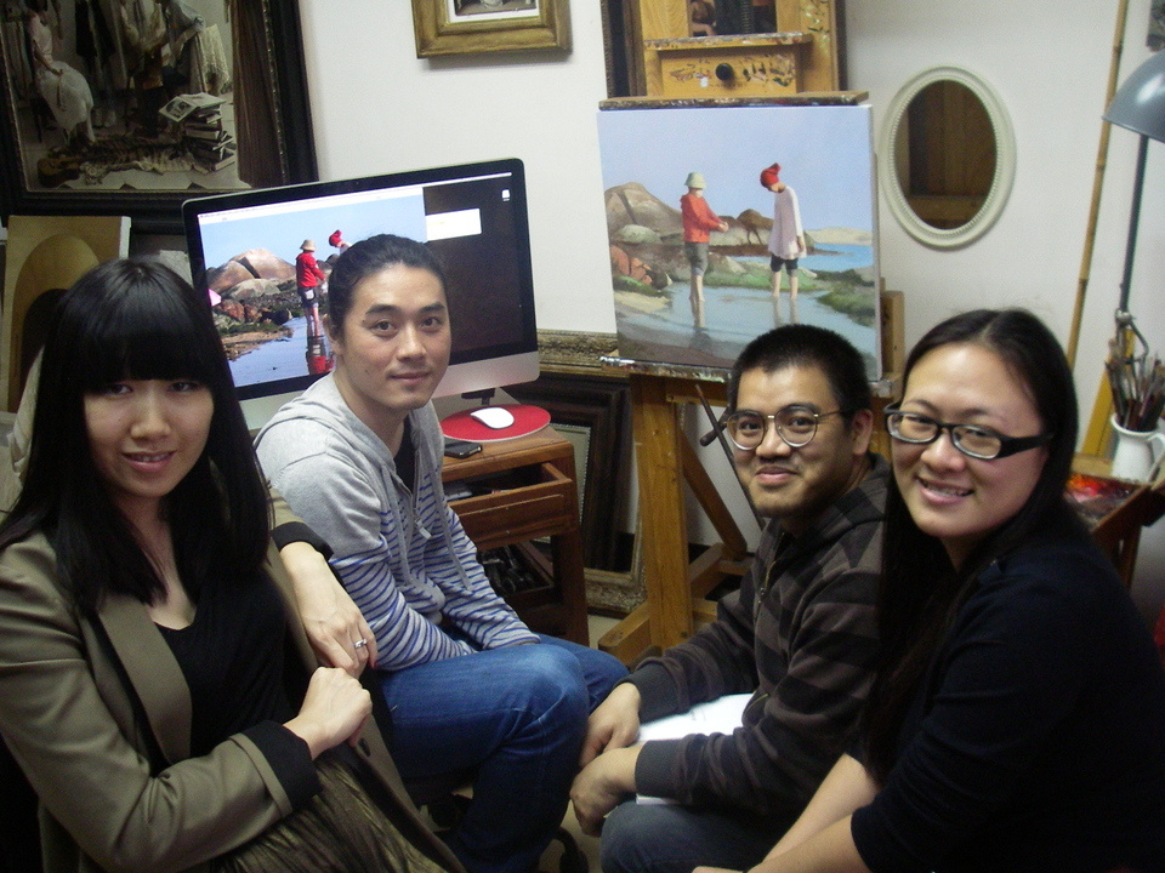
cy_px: 436
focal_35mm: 38
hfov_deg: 49.0
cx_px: 582
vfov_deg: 37.7
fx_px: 1279
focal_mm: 6.3
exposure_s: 1/15
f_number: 3.3
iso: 250
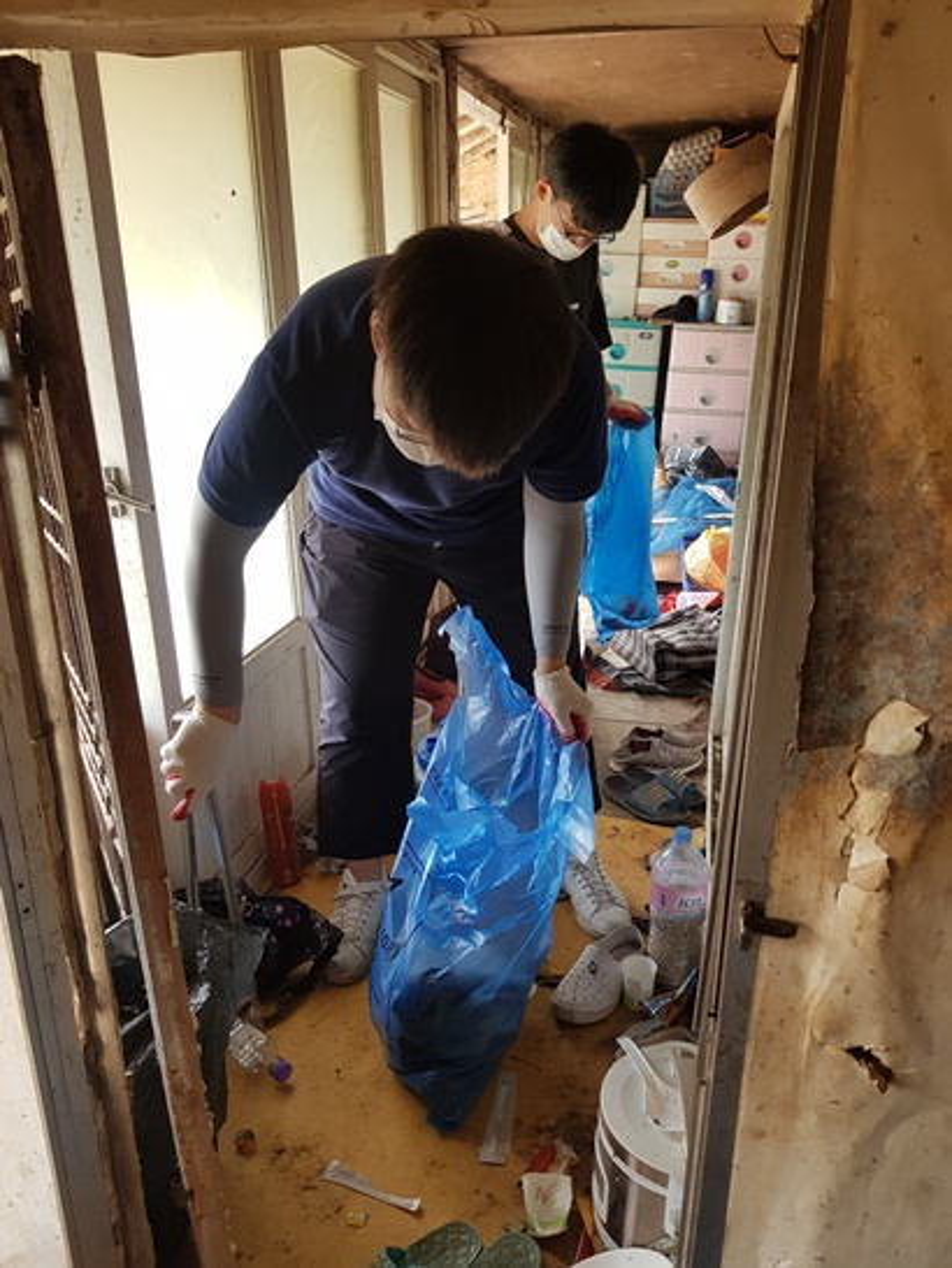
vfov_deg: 67.3
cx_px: 476
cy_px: 634
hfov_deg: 53.1
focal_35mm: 26
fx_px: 953
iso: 64
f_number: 1.7
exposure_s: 1/100
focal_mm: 4.3
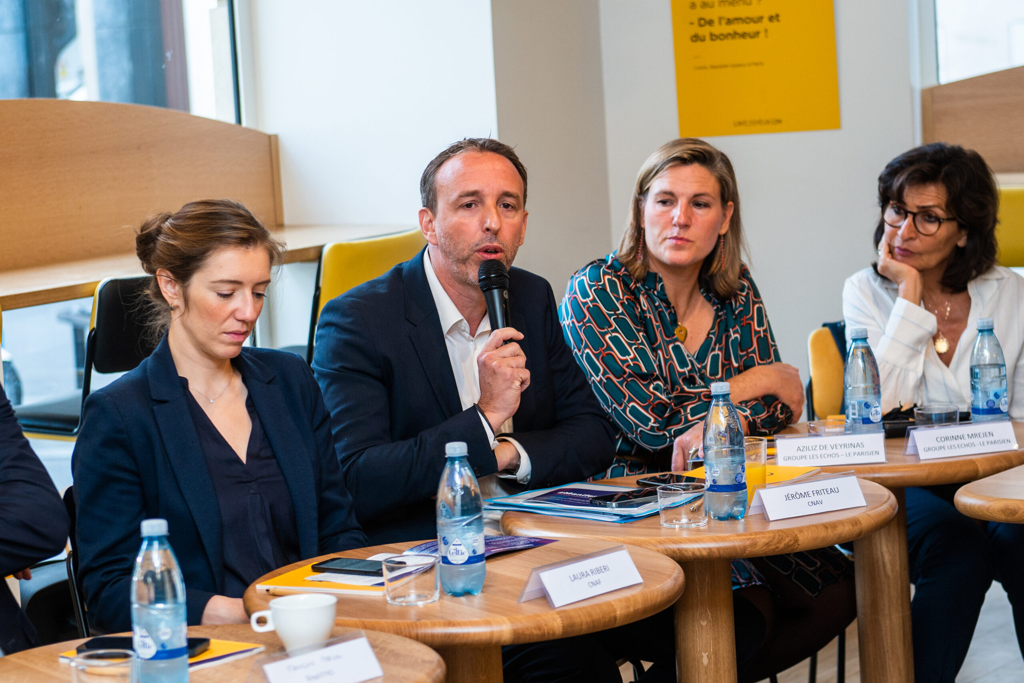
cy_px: 342
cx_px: 512
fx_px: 2987
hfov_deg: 19.5
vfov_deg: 13.0
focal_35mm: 105
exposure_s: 1/160
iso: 500
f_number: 3.2
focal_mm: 70
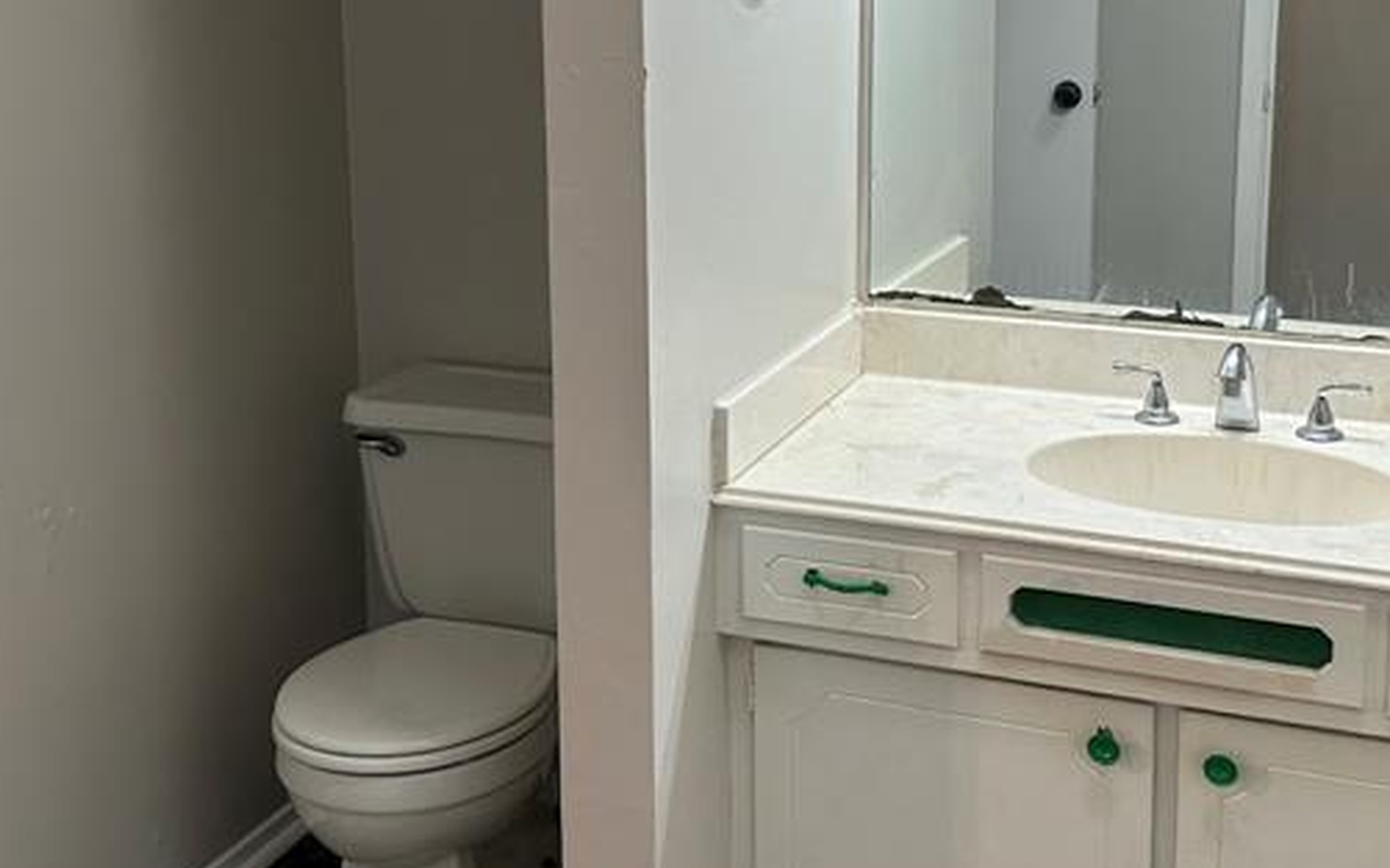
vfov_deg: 24.6
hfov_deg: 38.8
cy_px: 241
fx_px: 1970
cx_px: 780
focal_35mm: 52
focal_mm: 6.86
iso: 160
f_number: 1.78
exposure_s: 1/120
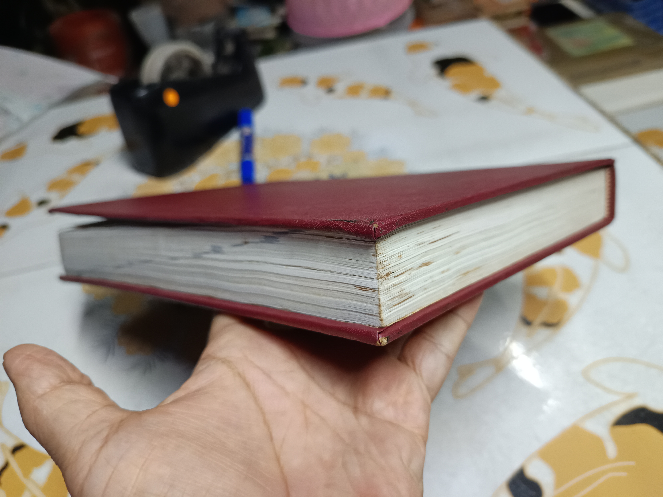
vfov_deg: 56.8
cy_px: 248
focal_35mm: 24
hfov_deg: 71.6
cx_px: 332
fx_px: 460
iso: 959
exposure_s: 1/25
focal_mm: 5.31
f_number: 1.7
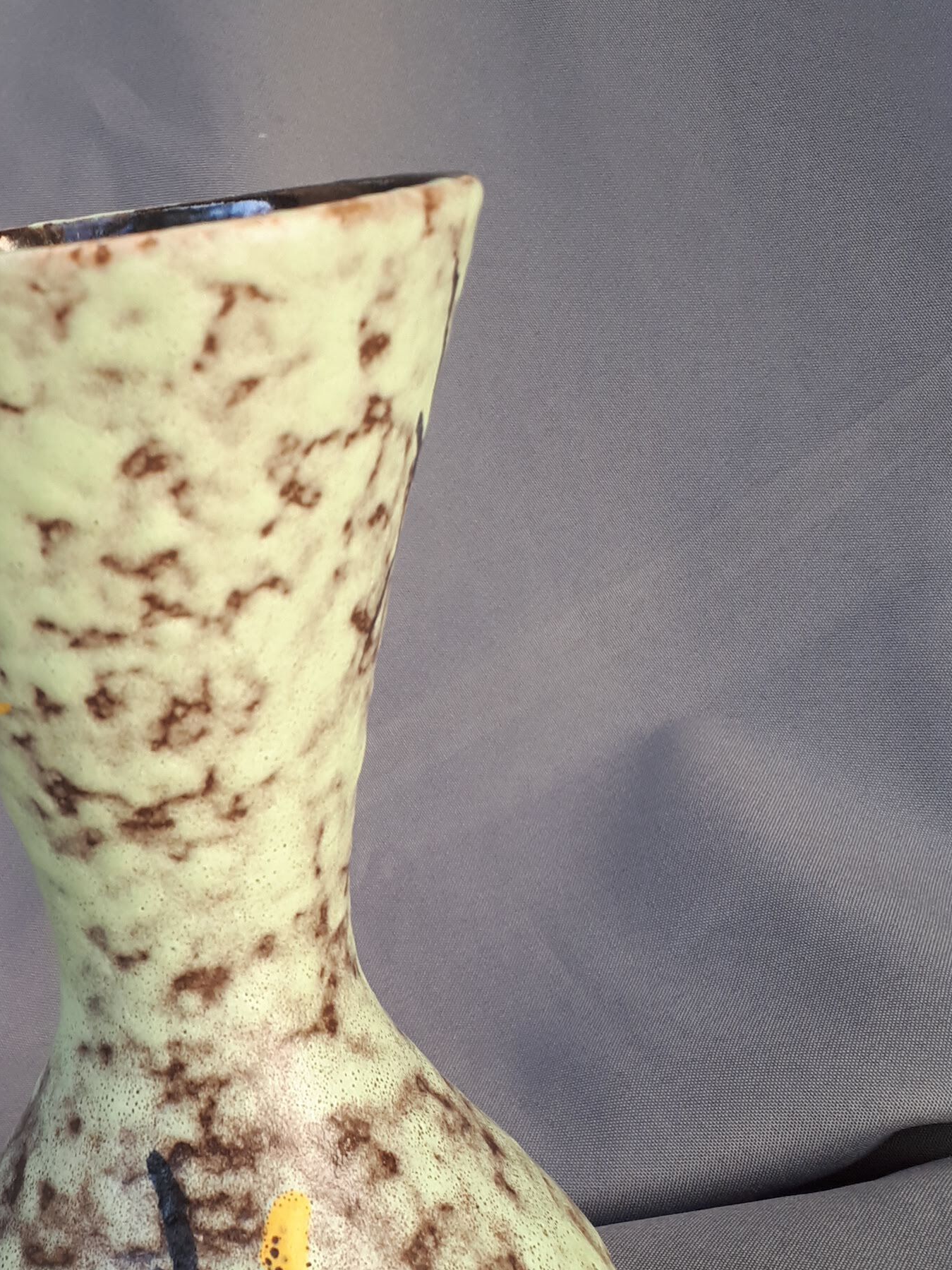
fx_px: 1797
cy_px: 853
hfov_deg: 28.5
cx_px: 94
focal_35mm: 49
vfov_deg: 38.4
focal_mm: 3.6
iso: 64
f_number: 1.9
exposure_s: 1/100
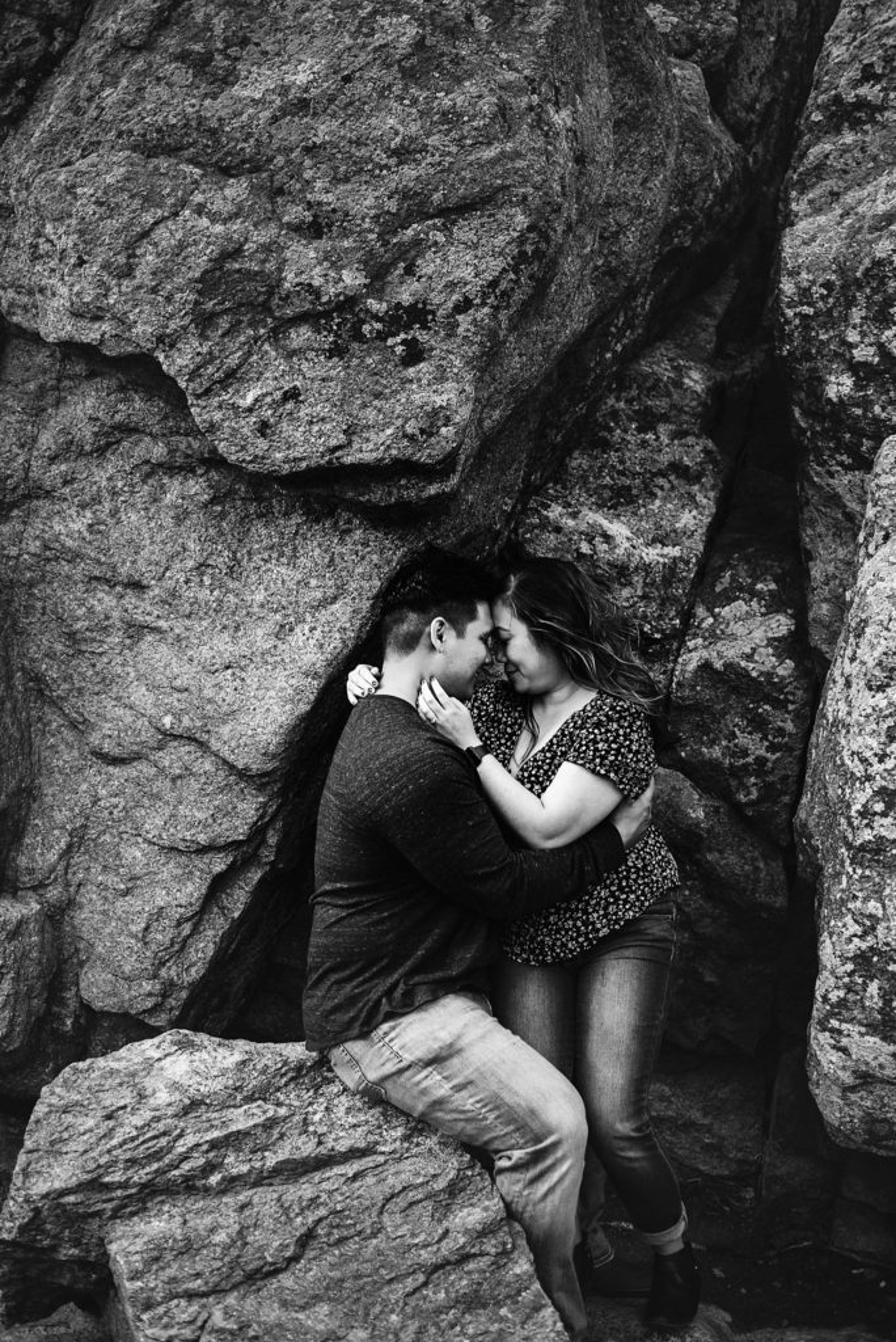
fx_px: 1305
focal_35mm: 35
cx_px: 448
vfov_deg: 54.4
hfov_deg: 37.9
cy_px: 671
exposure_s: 1/2000
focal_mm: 35
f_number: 2.5
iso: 200
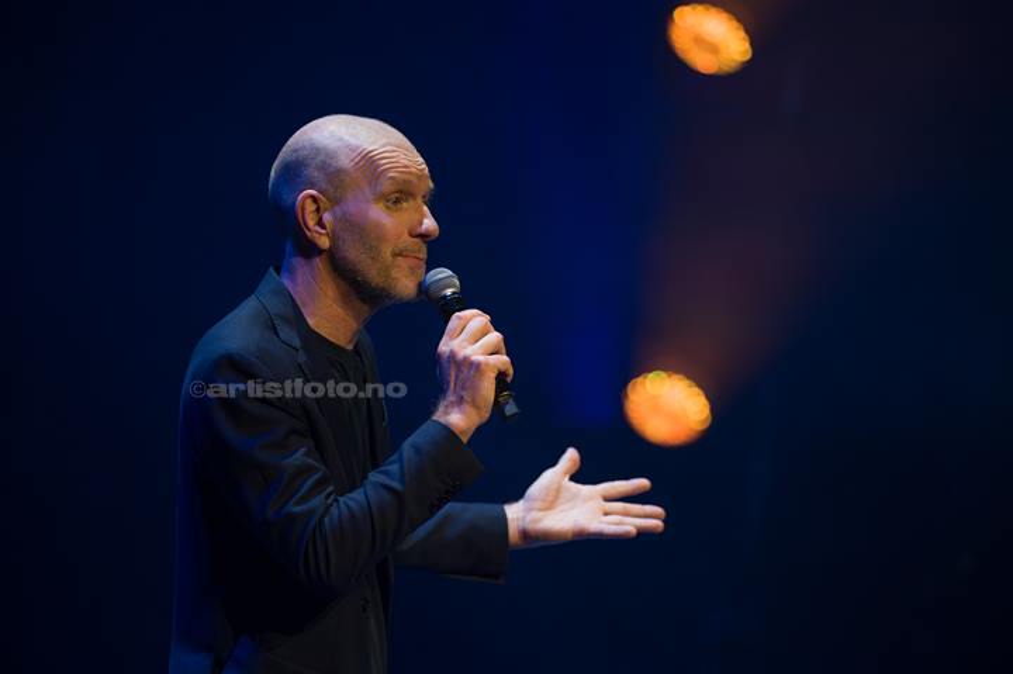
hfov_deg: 6.9
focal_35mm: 300
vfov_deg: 4.6
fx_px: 8436
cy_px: 337
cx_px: 506
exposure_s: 1/640
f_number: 2.8
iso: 800
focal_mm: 300
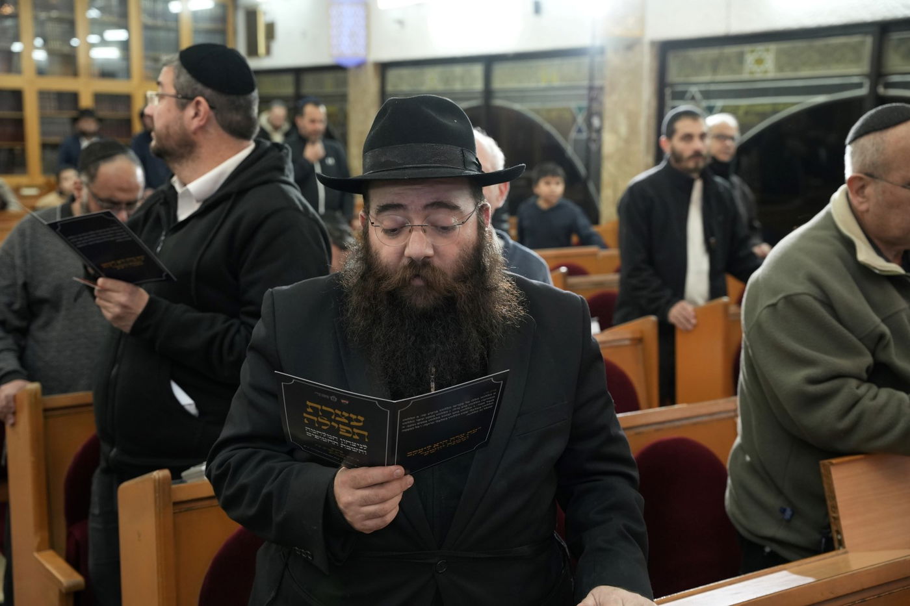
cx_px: 455
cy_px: 303
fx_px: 1193
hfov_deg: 41.8
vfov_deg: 28.5
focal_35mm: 47
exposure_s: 1/200
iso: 2000
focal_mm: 47.2
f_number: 4
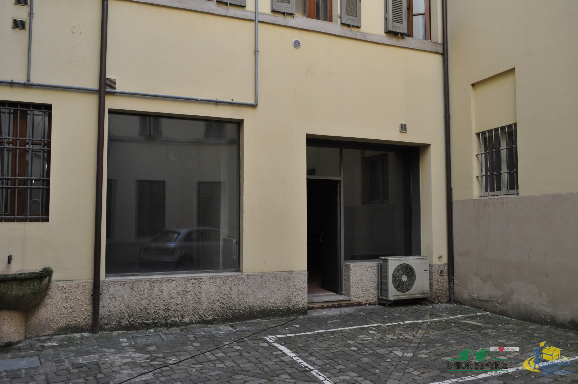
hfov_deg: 62.0
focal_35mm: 30
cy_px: 192
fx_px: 481
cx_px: 289
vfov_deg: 43.5
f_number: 5.6
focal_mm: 20
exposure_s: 1/125
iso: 360
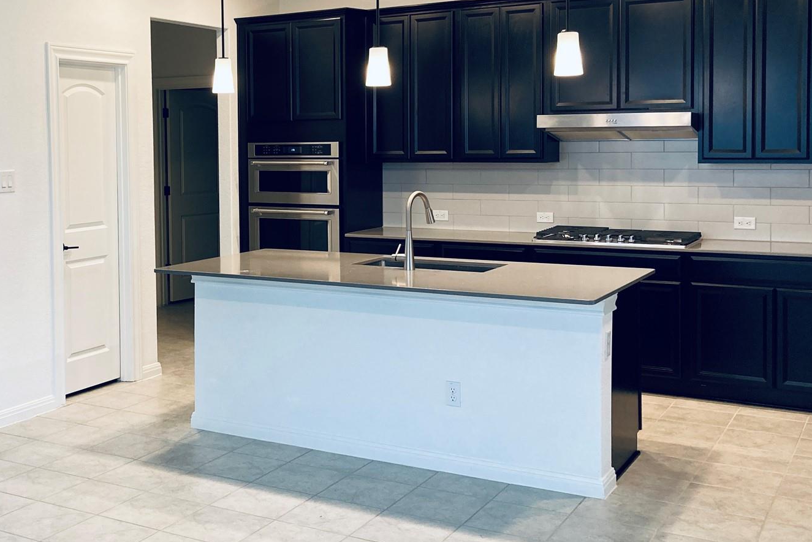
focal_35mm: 45
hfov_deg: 42.8
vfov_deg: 29.6
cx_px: 252
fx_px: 1015
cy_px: 172
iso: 64
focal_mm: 3.99
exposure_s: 1/60
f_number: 1.8
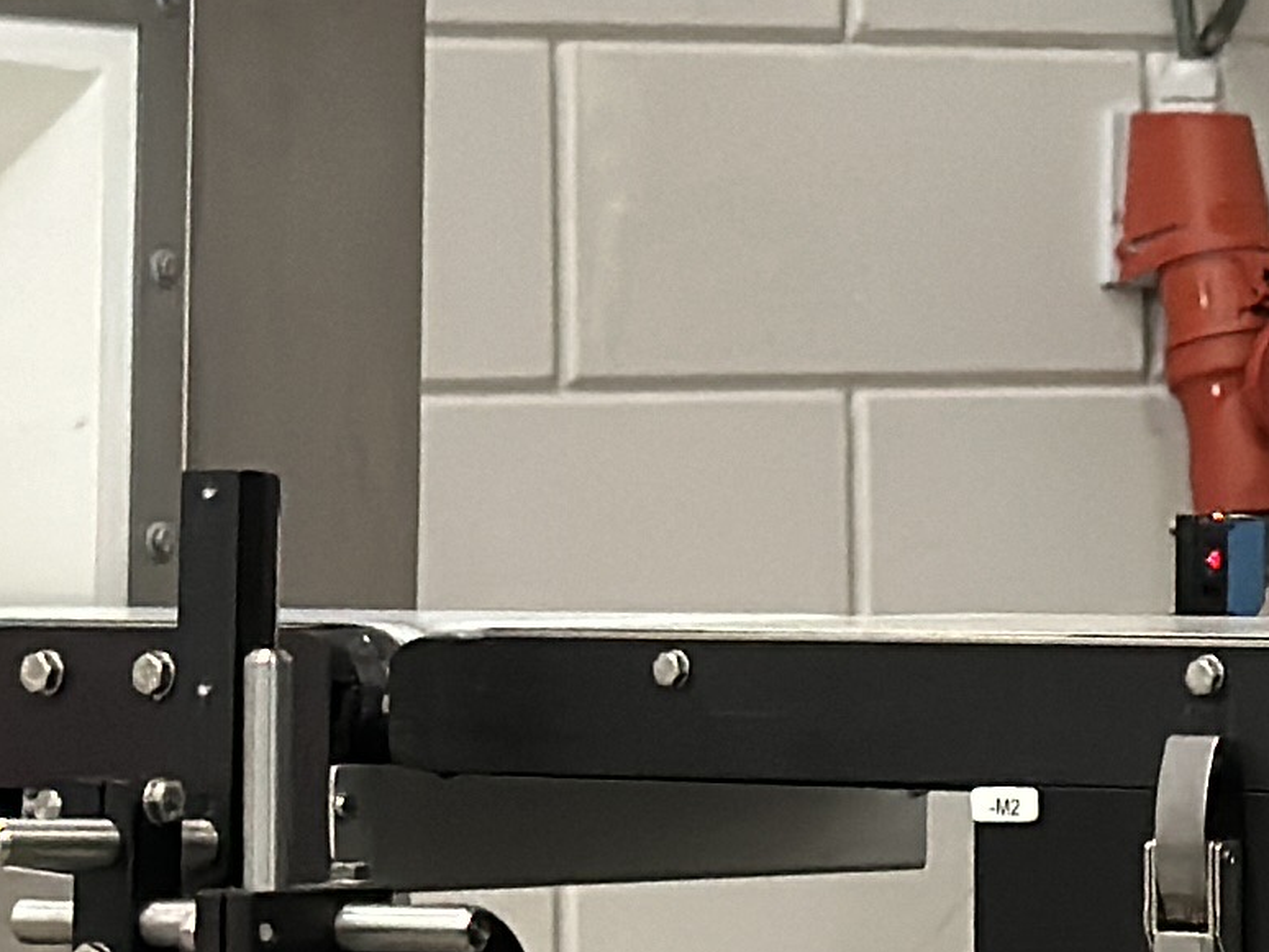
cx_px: 1413
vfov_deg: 5.9
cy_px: 110
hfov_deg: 7.9
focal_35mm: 250
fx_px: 9168
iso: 320
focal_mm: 6.86
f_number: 1.78
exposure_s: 1/50
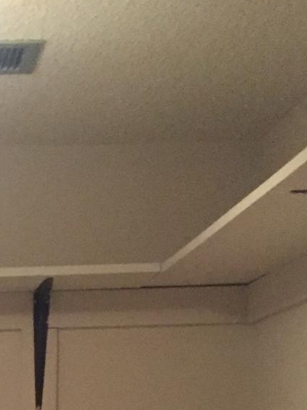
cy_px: 724
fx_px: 1218
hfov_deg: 13.7
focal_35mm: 103
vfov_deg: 16.3
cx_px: -119
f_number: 2.2
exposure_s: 1/30
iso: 250
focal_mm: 4.15
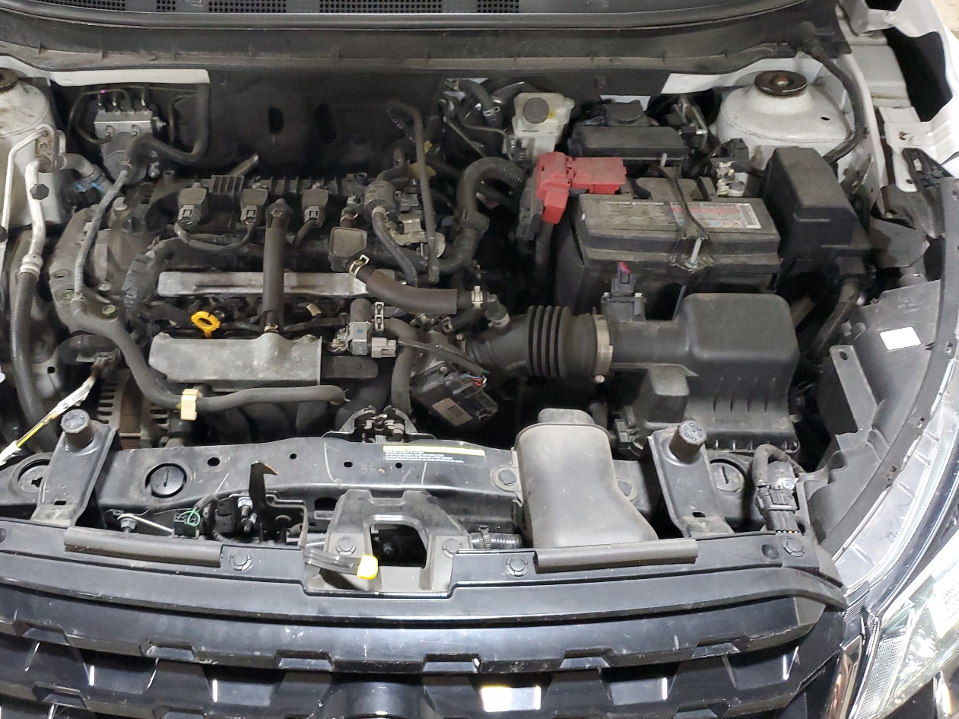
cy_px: 288
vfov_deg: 42.7
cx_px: 367
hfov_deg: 54.8
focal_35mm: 33
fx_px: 914
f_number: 1.5
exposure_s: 1/24
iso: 301
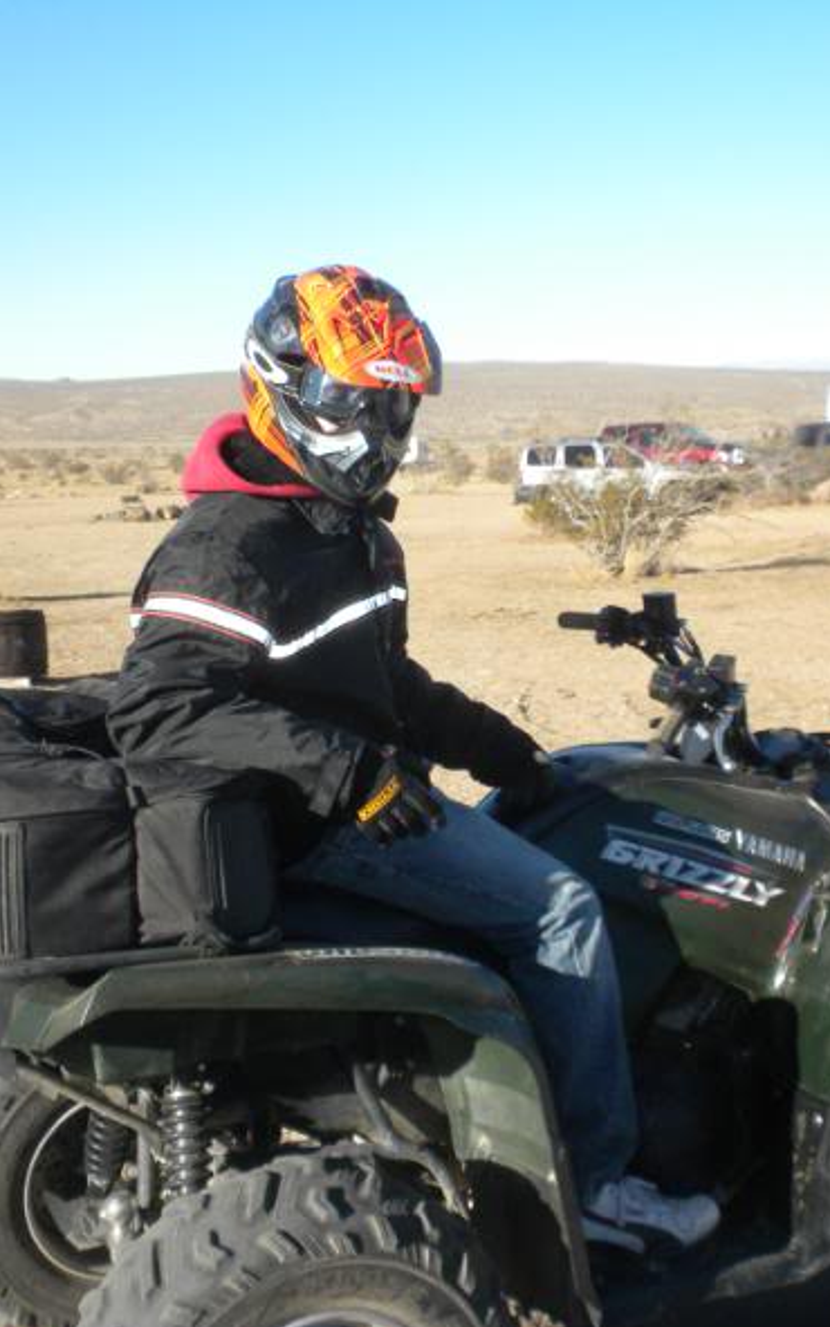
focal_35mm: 53
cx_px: 428
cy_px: 670
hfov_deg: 24.4
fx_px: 1918
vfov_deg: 38.2
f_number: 10
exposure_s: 1/98
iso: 90
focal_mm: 6.6
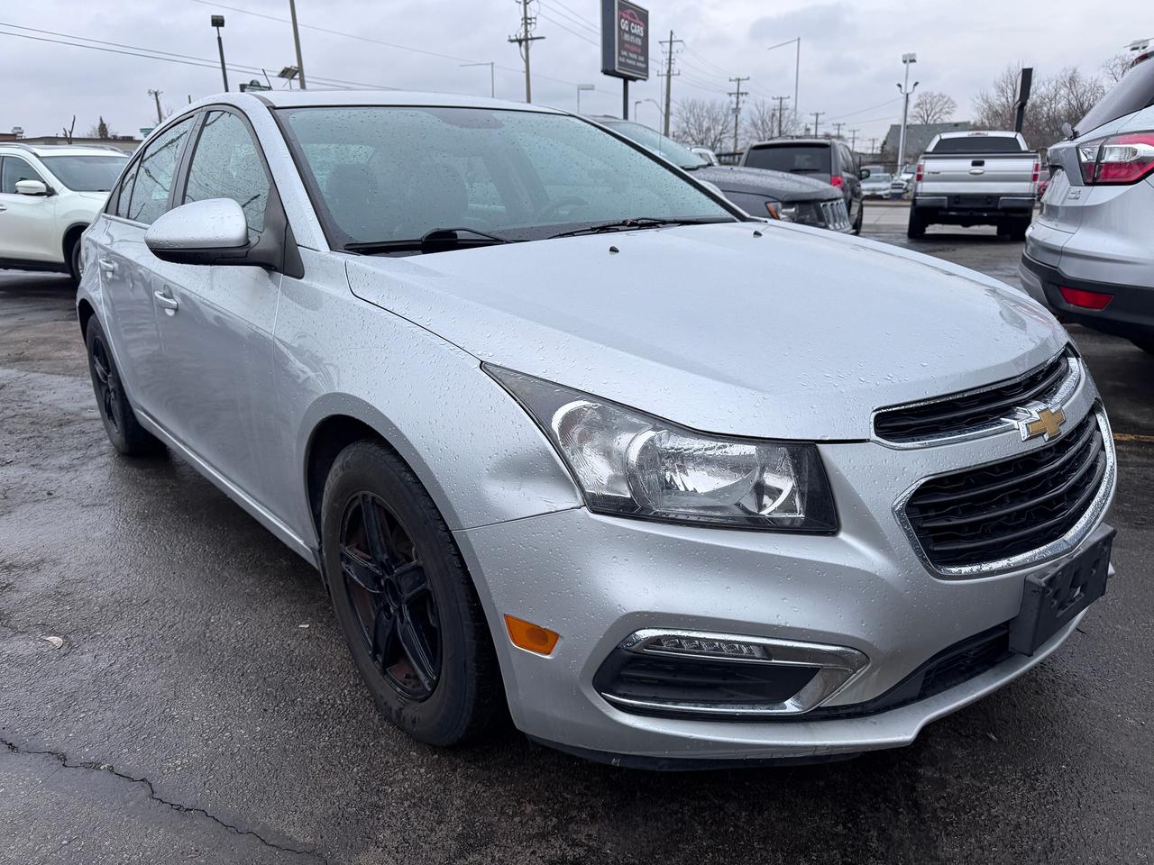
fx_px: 800
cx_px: 577
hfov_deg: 71.6
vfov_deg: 56.8
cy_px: 432
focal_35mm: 24
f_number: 1.78
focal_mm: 6.76
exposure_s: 1/1678
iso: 80
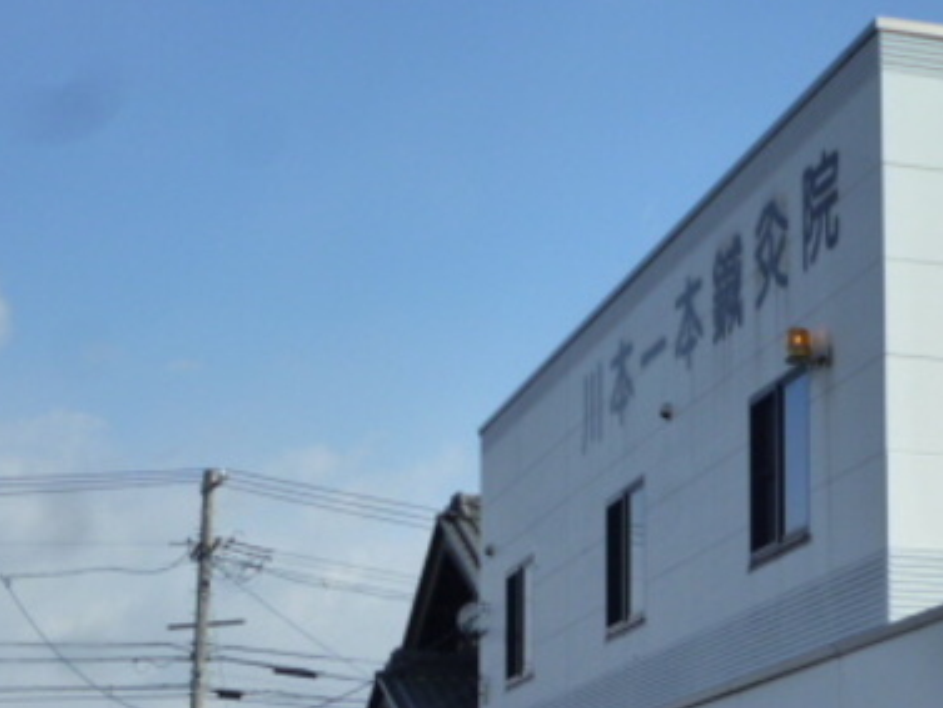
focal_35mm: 87
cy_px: 705
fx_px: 2371
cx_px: 863
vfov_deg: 16.6
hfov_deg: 21.9
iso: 160
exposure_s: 1/125
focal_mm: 7.3
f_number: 11
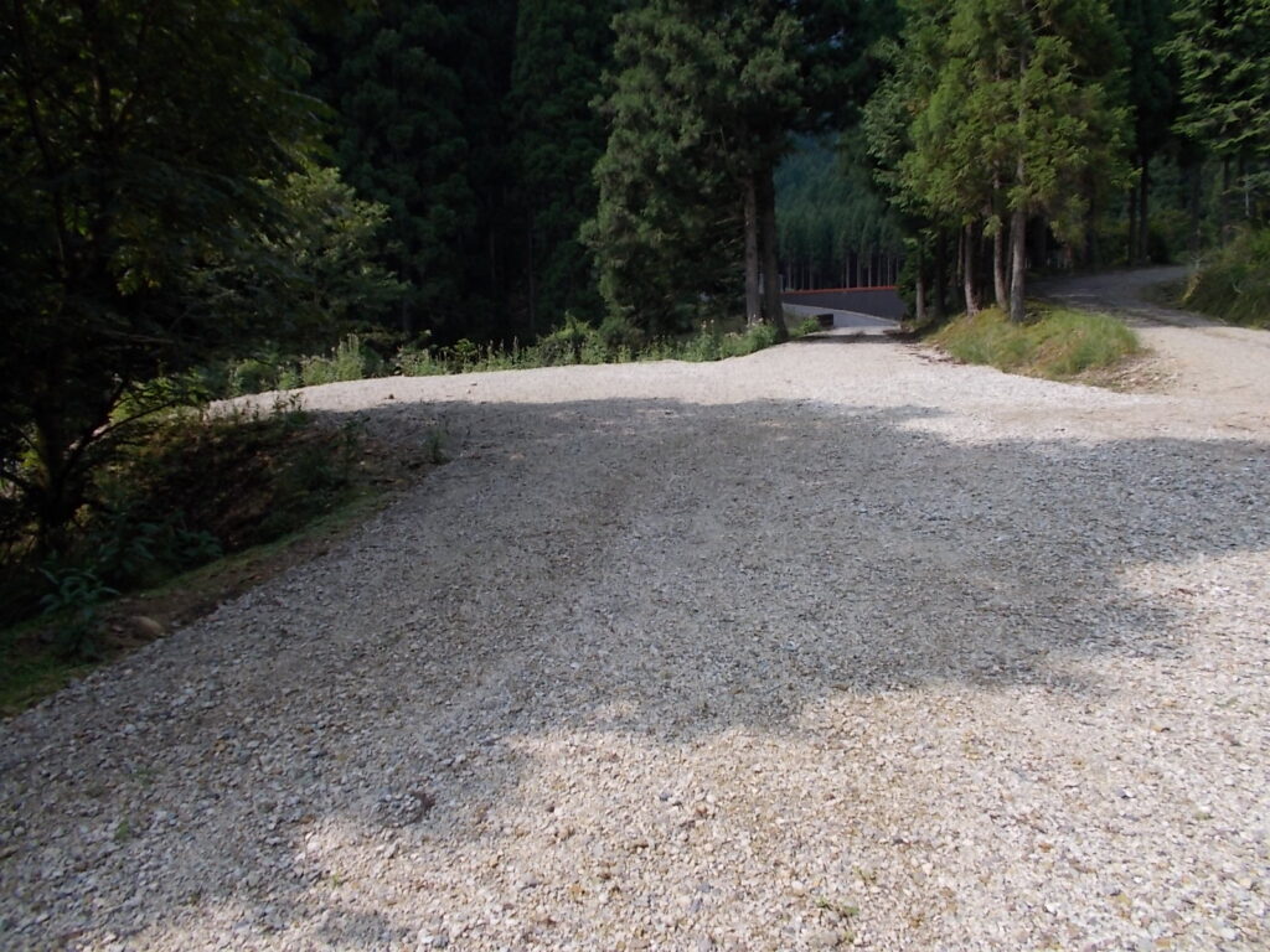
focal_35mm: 26
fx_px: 954
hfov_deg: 67.3
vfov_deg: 53.1
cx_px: 635
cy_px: 476
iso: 80
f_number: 8
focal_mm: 4.6
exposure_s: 1/100
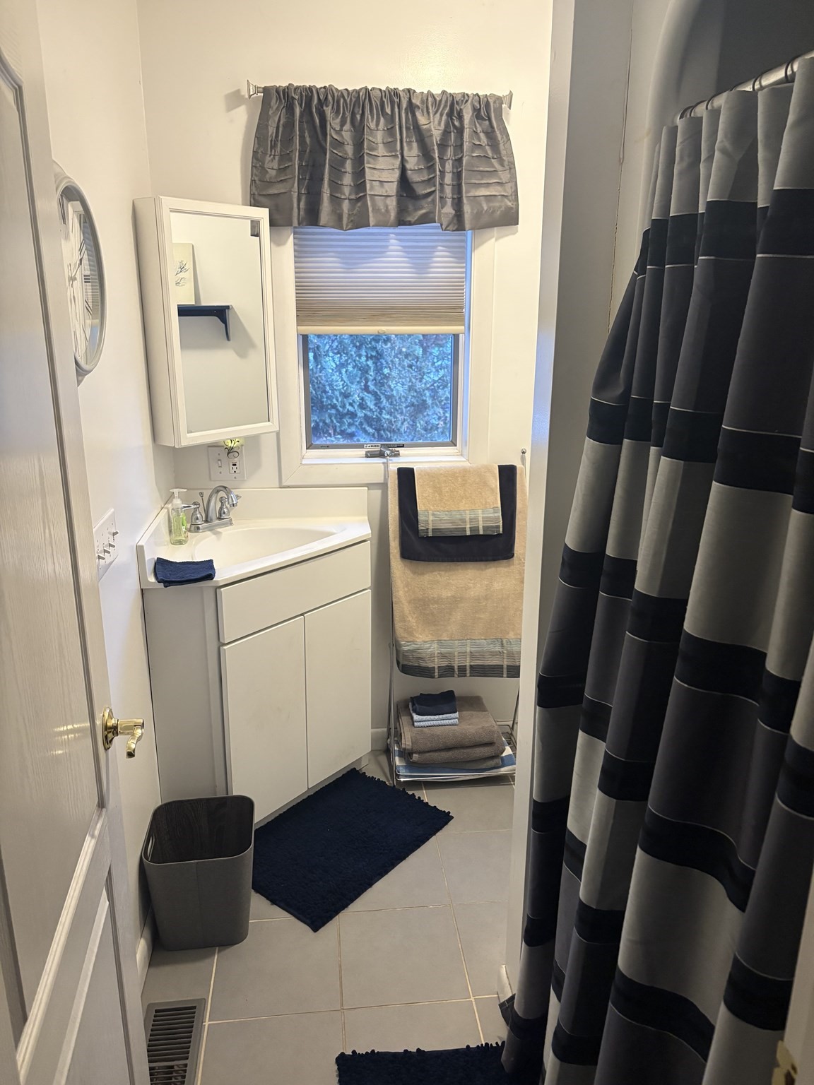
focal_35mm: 26
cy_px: 542
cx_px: 407
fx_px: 815
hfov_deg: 53.1
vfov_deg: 67.3
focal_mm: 5.96
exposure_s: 1/60
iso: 320
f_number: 1.6
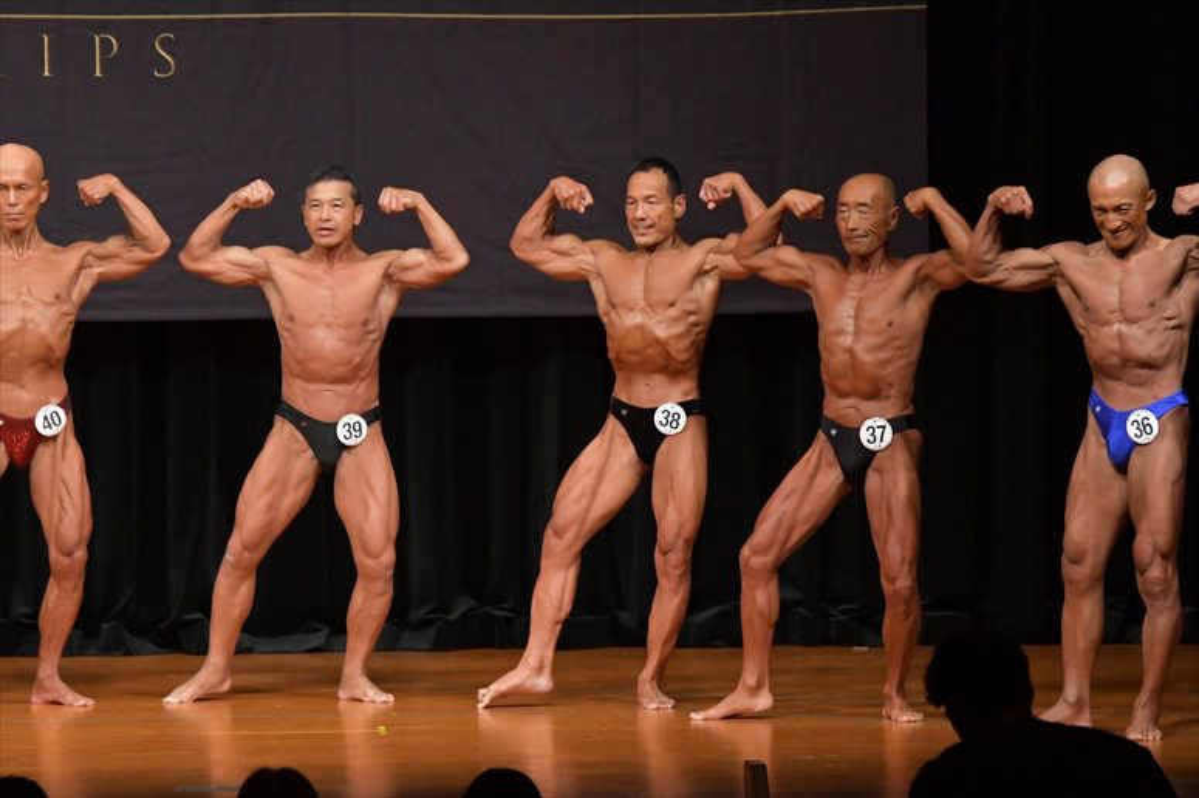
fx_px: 7490
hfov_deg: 9.2
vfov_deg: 6.1
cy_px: 399
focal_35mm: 225
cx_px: 600
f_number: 5.6
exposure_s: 1/400
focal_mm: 150
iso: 5000
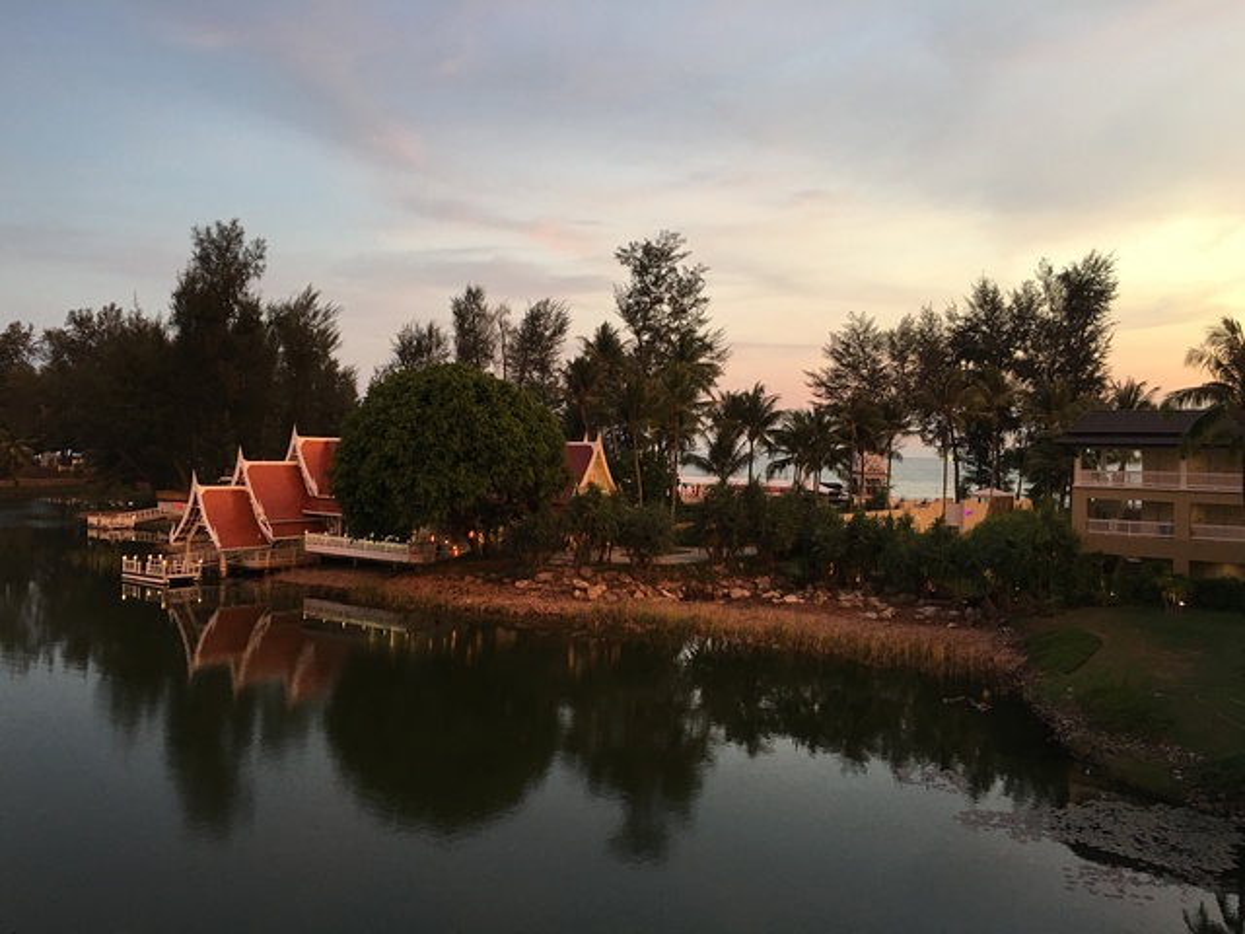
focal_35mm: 29
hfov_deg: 61.7
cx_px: 622
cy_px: 467
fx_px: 1043
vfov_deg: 48.2
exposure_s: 1/33
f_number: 2.2
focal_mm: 4.15
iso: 50
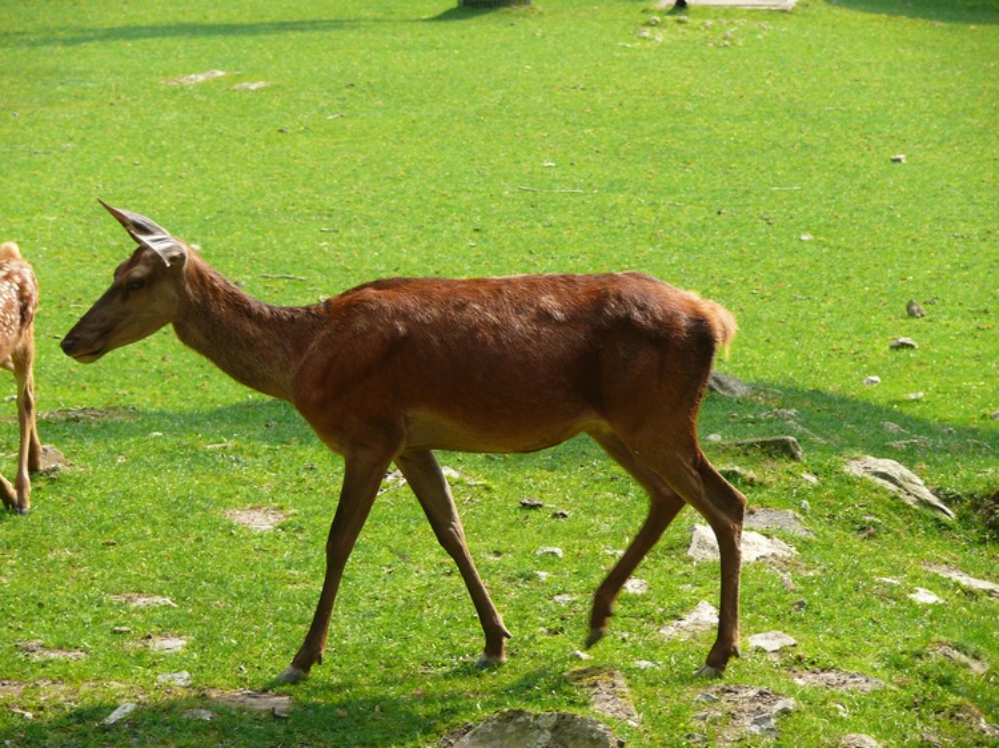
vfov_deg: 8.1
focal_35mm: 183
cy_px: 374
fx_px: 5280
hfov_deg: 10.8
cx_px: 500
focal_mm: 38.8
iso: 100
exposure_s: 1/160
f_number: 4
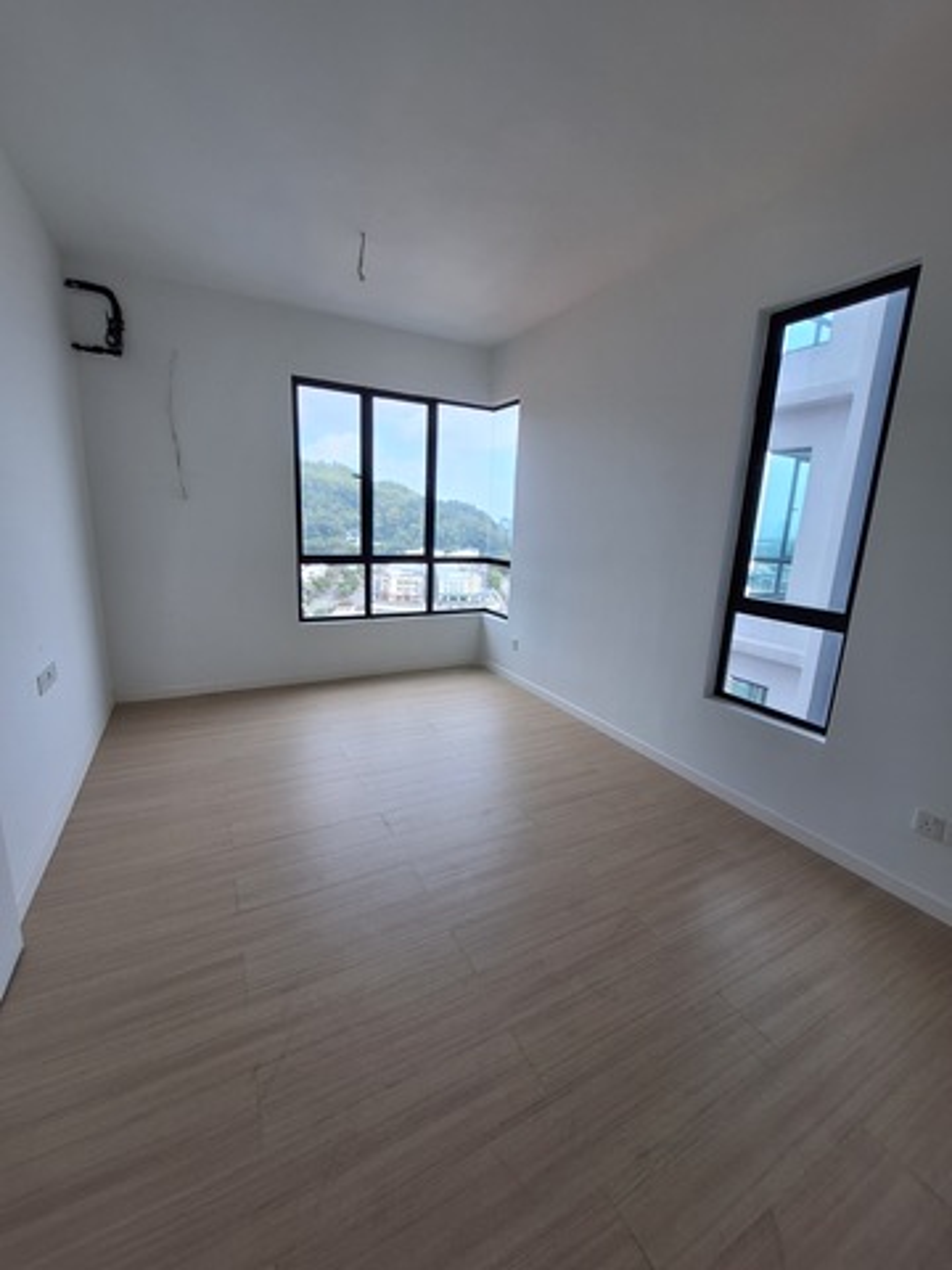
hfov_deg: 89.9
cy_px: 635
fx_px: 477
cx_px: 476
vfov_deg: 106.2
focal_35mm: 13
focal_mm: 1.74
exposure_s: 1/121
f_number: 2.2
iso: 40
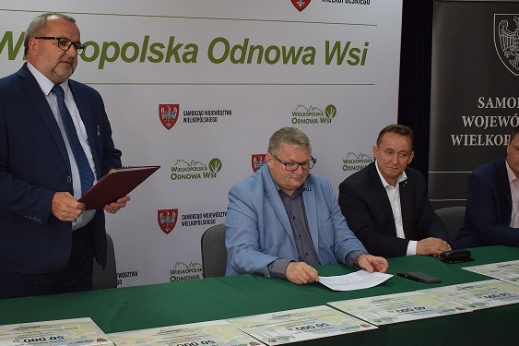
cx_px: 186
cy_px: 158
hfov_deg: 35.4
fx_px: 807
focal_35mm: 56
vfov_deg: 24.2
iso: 3200
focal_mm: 28
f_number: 4.2
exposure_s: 1/400
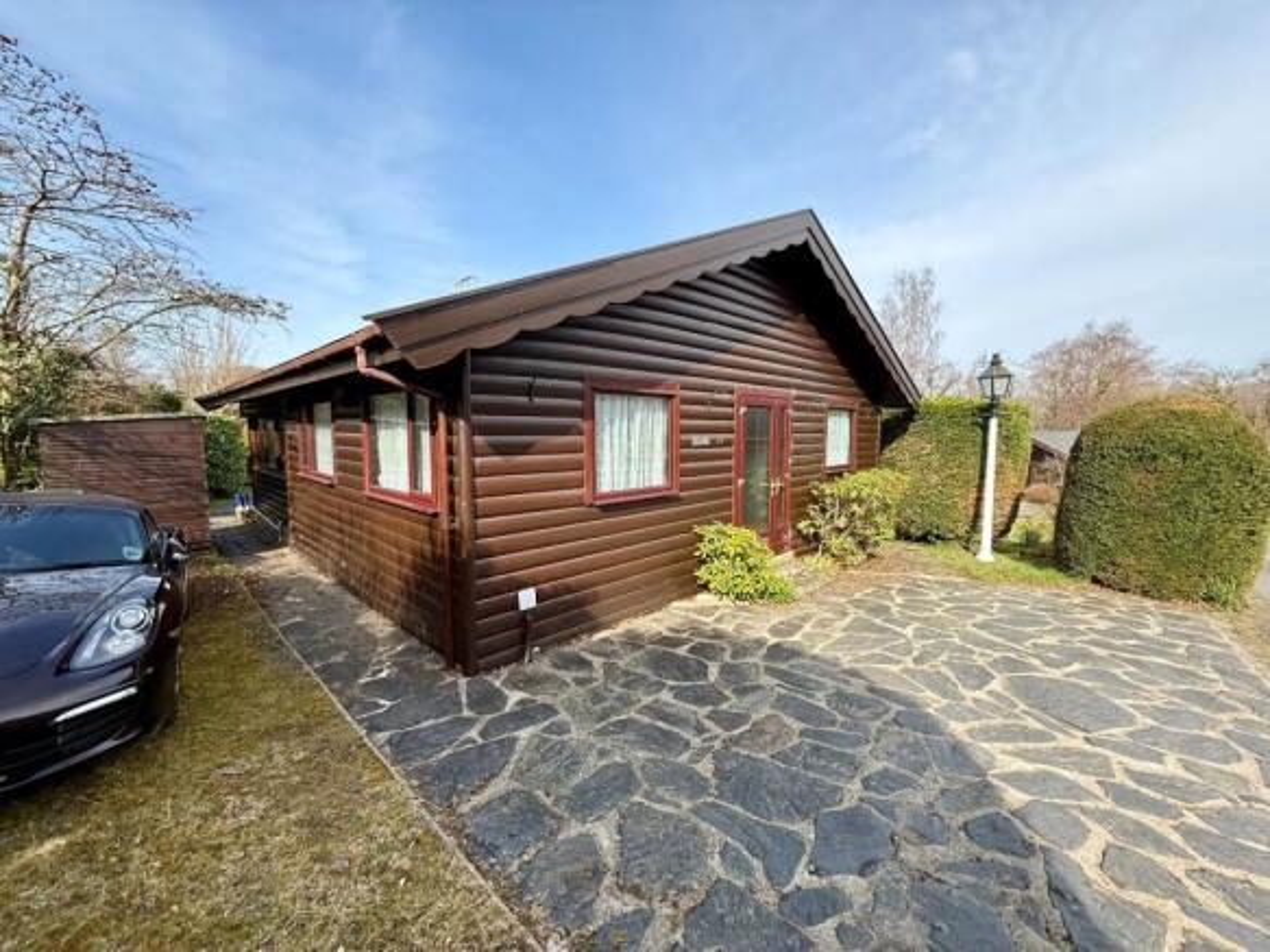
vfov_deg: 85.7
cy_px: 476
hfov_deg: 102.1
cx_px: 635
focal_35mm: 14
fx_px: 514
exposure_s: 1/726
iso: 64
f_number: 2.2
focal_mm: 2.22
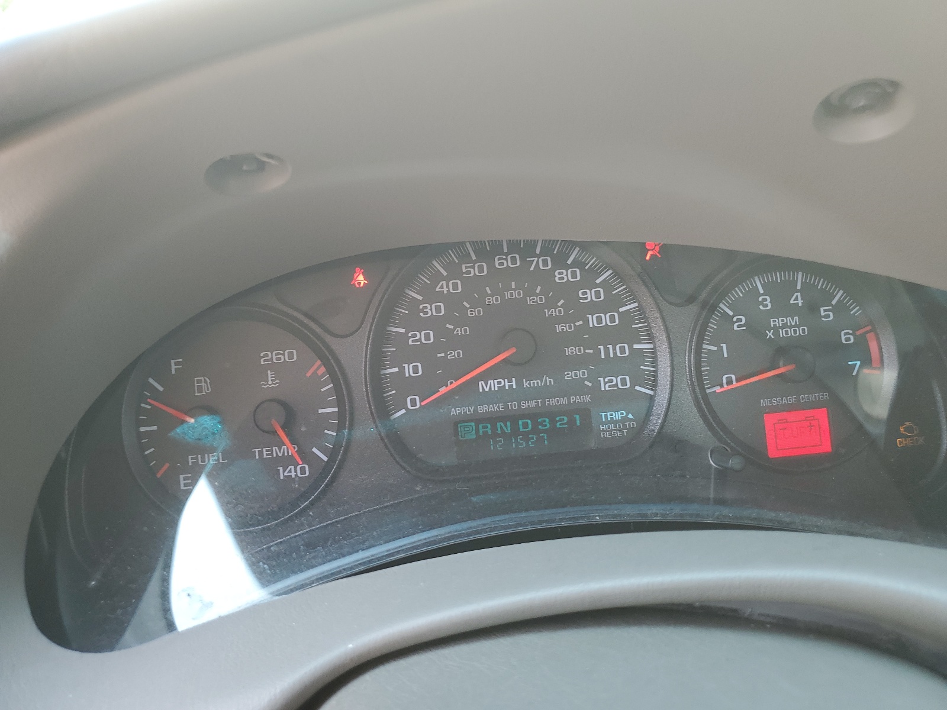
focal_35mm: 26
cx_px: 474
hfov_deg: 67.3
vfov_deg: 53.1
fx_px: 711
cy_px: 355
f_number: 1.5
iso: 50
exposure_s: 1/120
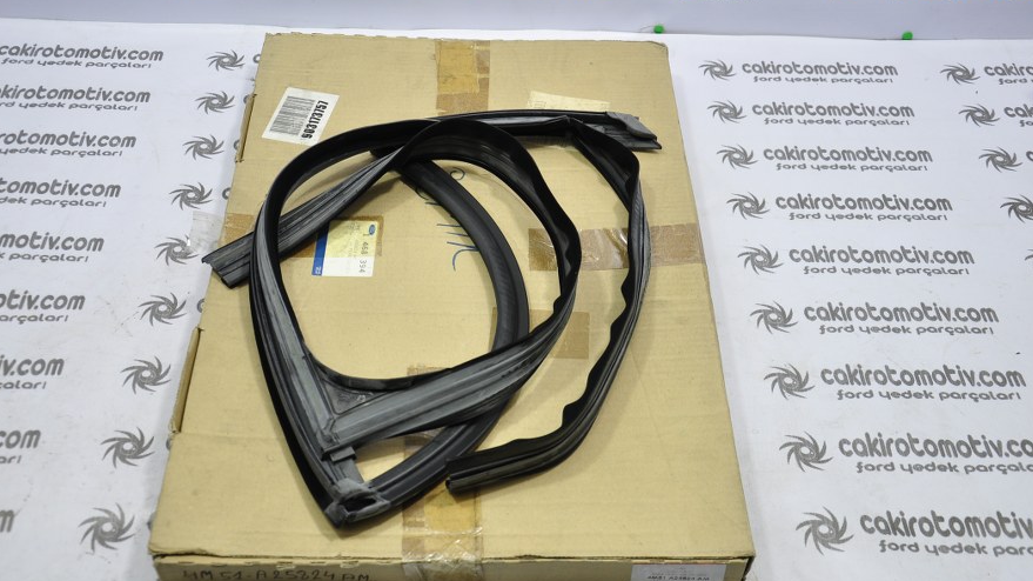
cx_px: 521
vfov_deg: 26.5
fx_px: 1232
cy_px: 299
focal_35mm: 45
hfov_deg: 45.5
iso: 320
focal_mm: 28
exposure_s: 1/40
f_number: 4.5
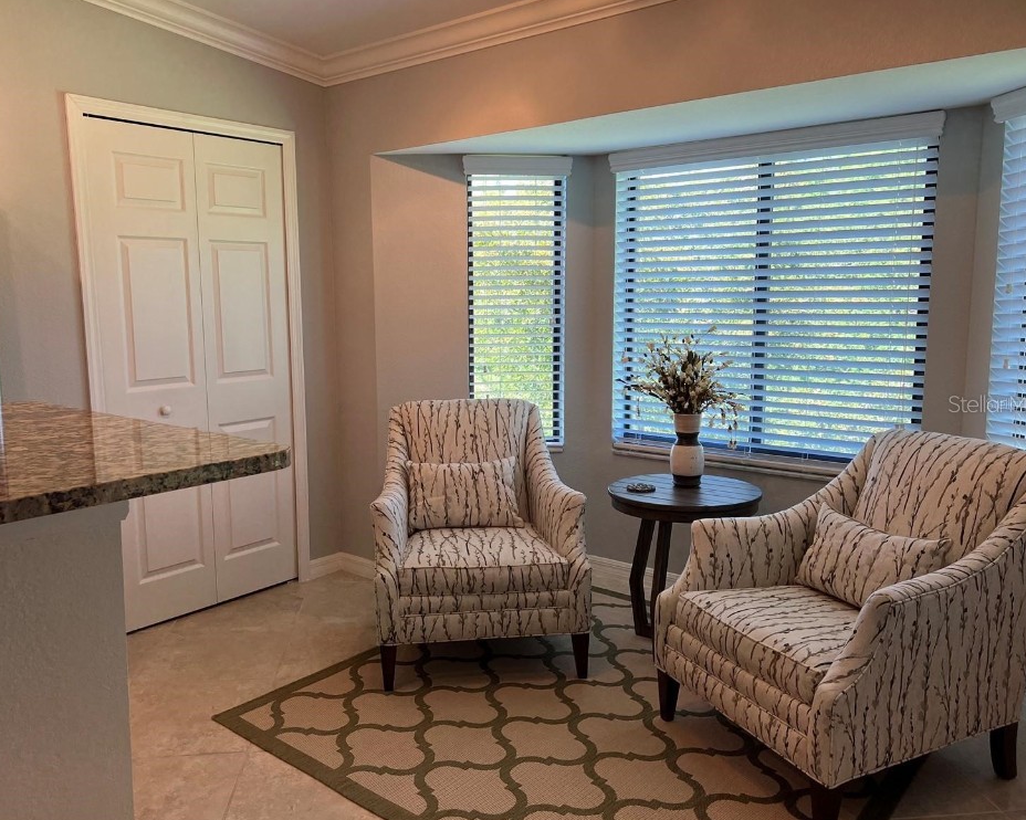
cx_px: 486
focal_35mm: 28
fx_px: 850
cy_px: 403
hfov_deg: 62.2
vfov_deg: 51.5
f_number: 1.5
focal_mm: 5.7
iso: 64
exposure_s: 1/120
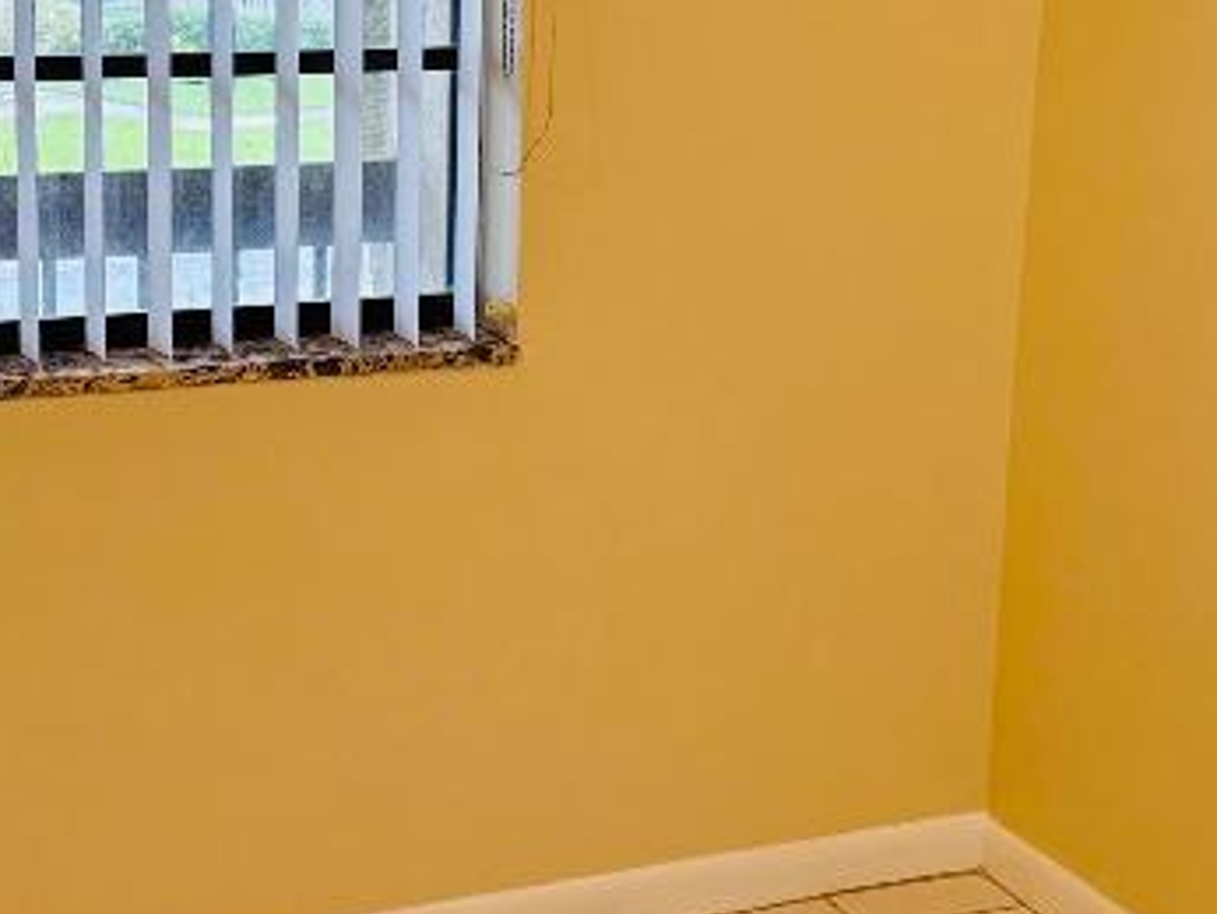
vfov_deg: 20.7
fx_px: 2498
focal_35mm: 71
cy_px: 330
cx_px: 443
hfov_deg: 27.3
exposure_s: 1/237
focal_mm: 6.76
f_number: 1.78
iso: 125
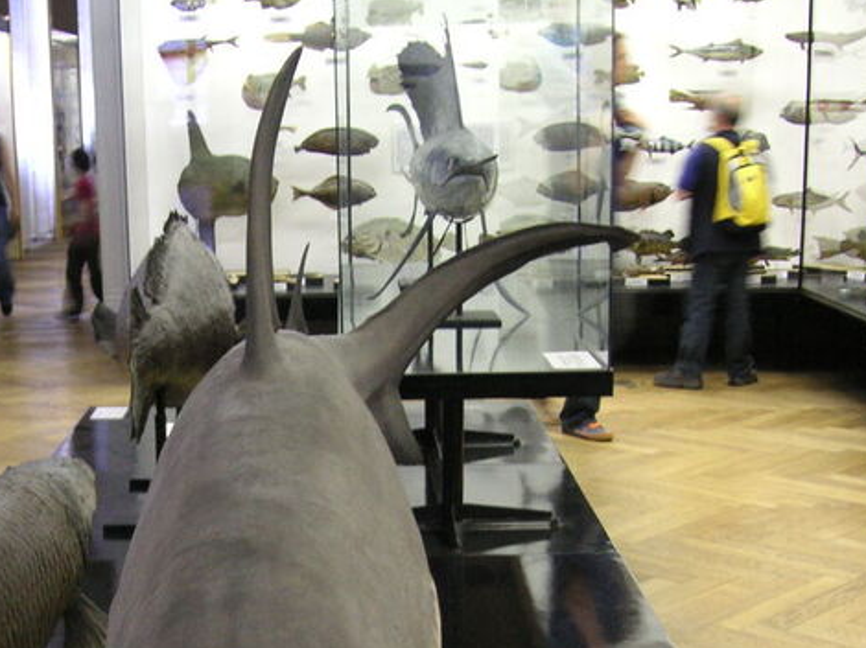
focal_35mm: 63
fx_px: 1575
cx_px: 241
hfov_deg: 30.3
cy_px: 547
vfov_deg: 22.8
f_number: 2.8
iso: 100
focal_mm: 6.1
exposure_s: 1/6
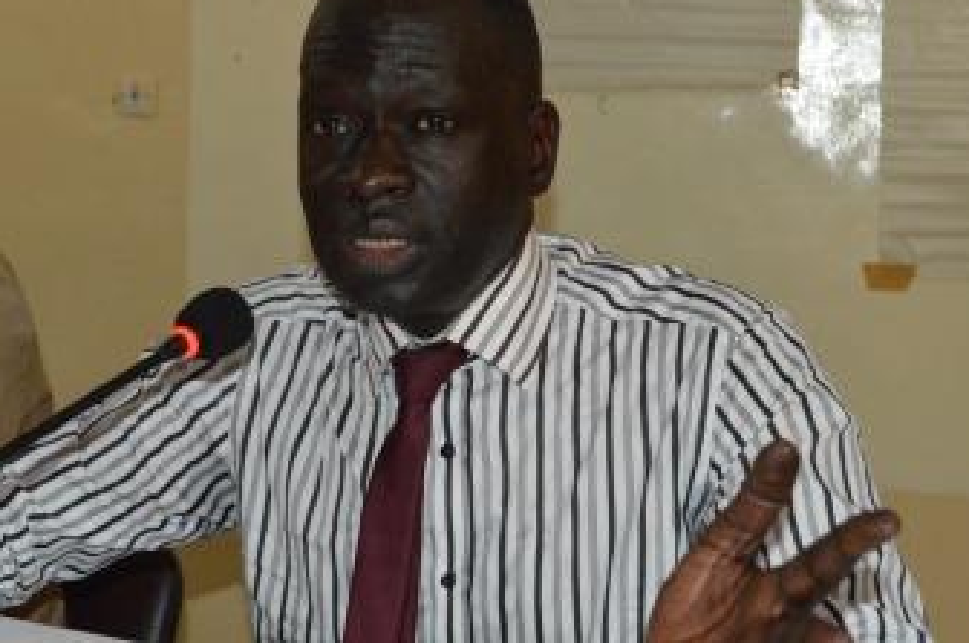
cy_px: 291
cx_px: 459
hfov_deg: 29.7
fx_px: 1828
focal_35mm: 68
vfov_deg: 20.0
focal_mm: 34
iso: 2800
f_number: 6.3
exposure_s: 1/60
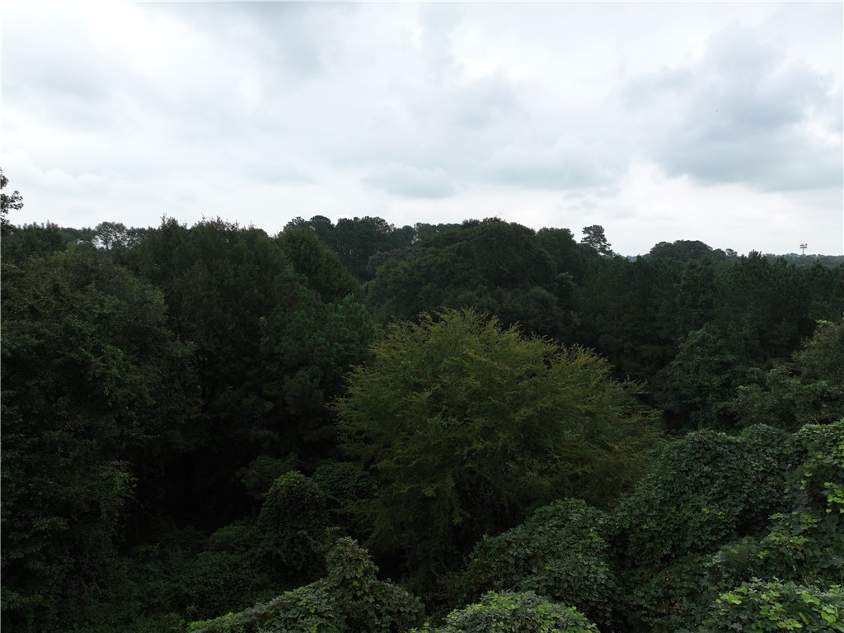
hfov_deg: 71.6
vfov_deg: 56.8
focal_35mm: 24
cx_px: 422
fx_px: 585
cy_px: 316
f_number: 2.8
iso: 110
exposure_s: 1/120
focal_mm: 12.29
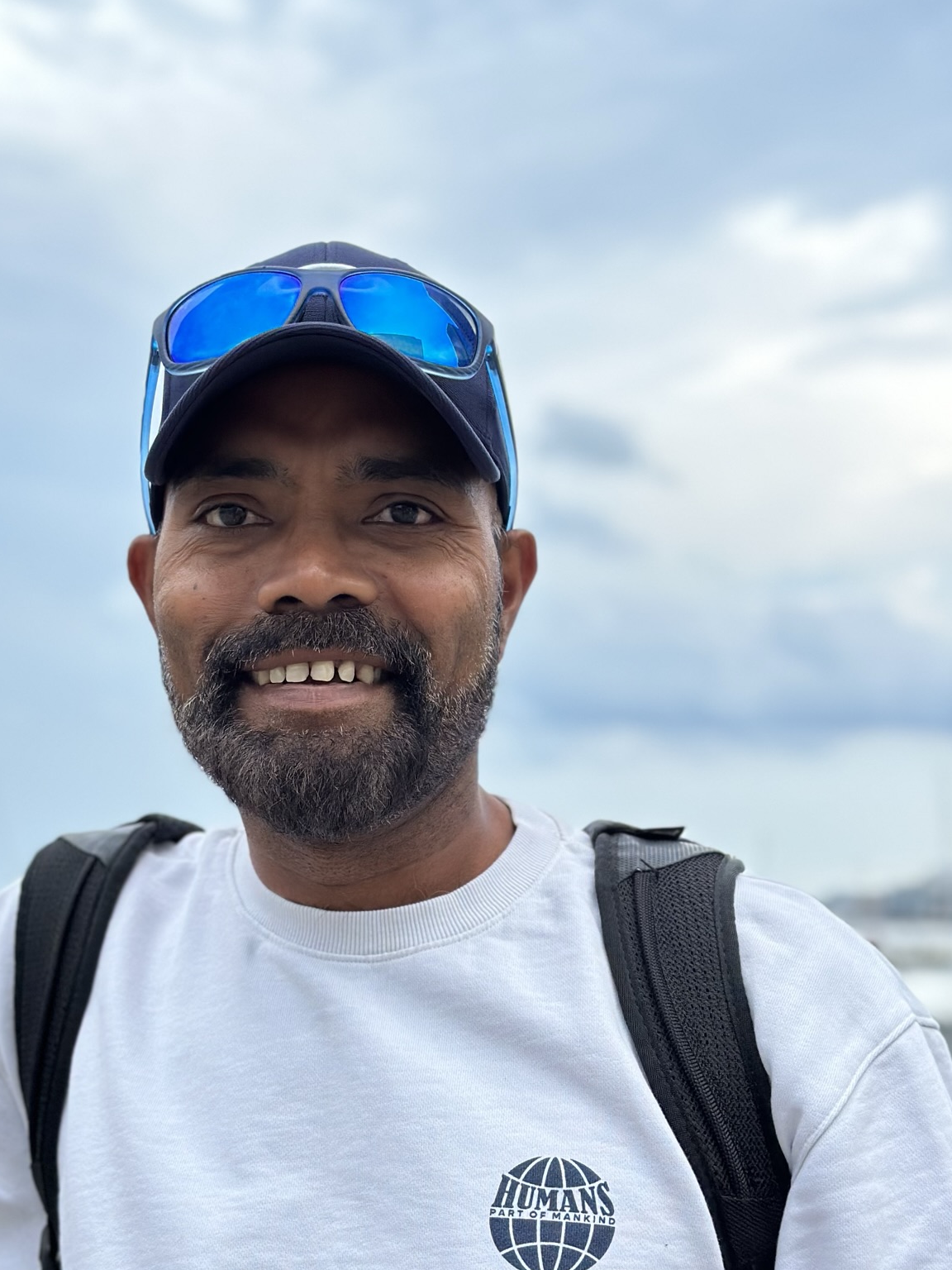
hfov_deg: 22.9
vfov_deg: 30.2
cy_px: 752
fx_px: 2347
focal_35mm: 64
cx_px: 334
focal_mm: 6.86
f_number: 1.78
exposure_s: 1/767
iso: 80
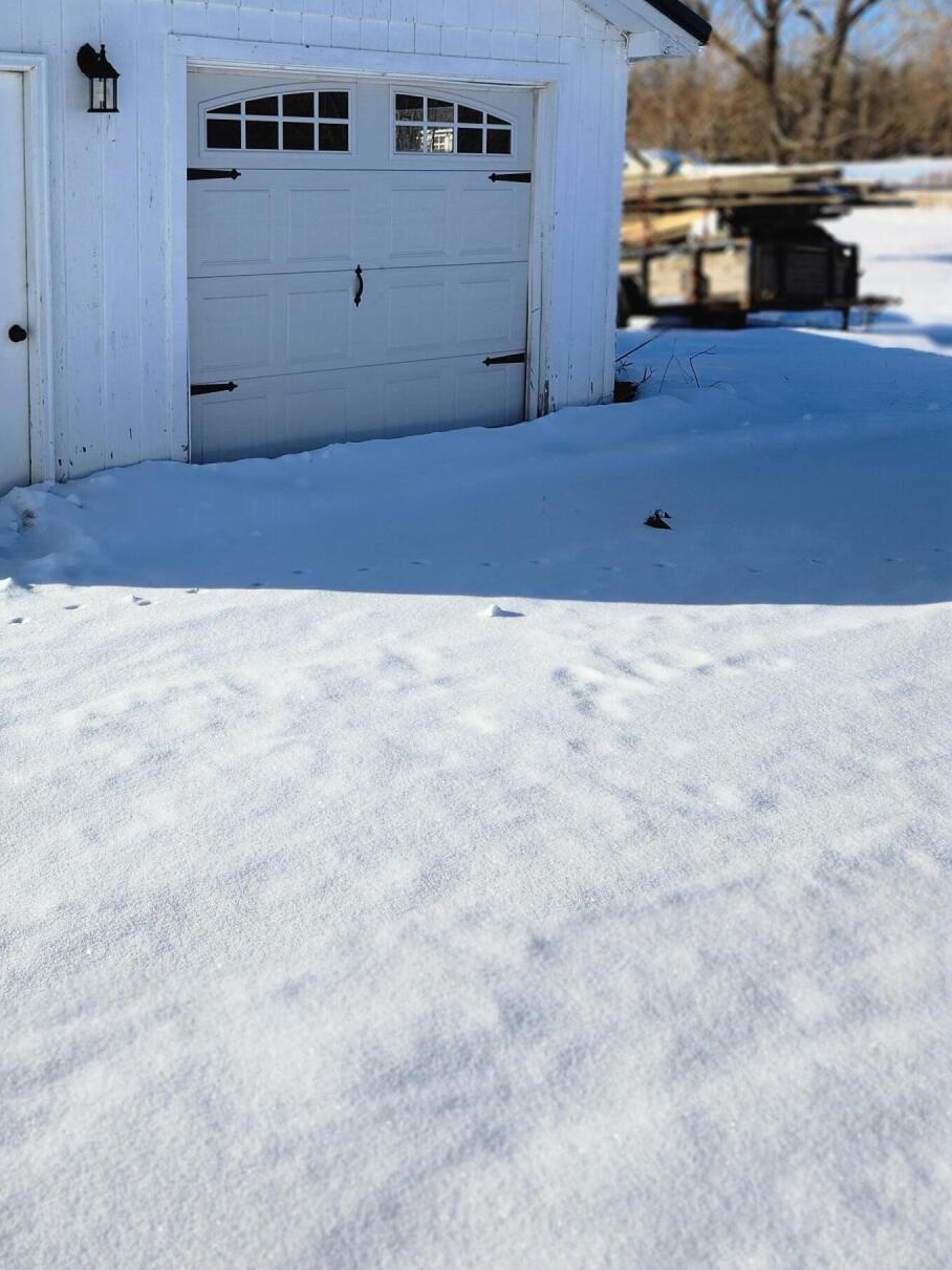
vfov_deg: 47.8
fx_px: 1394
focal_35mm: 38
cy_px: 384
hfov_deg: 36.3
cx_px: 172
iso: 20
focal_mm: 5.4
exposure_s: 1/3255
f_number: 1.8
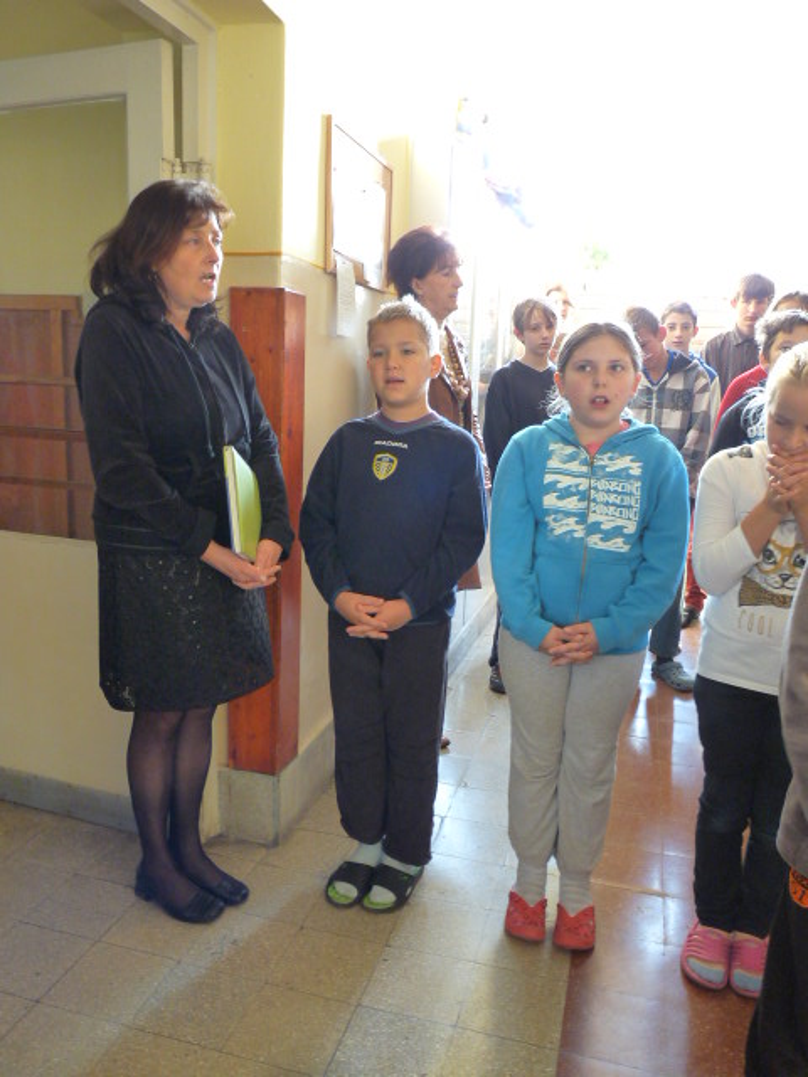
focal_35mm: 27
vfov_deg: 65.3
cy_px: 538
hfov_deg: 51.4
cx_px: 404
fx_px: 840
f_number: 2.8
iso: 400
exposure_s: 1/13
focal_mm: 4.8
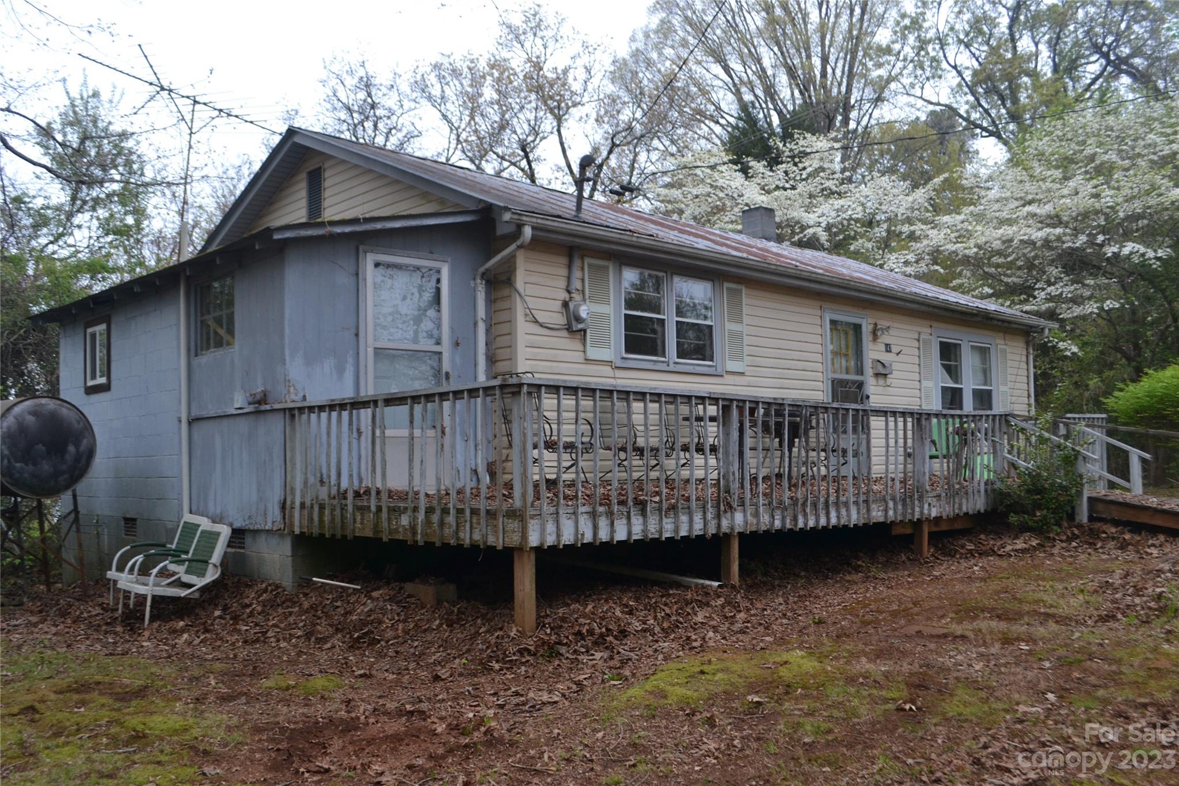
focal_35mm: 30
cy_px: 393
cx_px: 590
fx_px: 982
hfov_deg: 61.9
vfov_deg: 43.6
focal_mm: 20
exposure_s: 1/125
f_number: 5.6
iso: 400
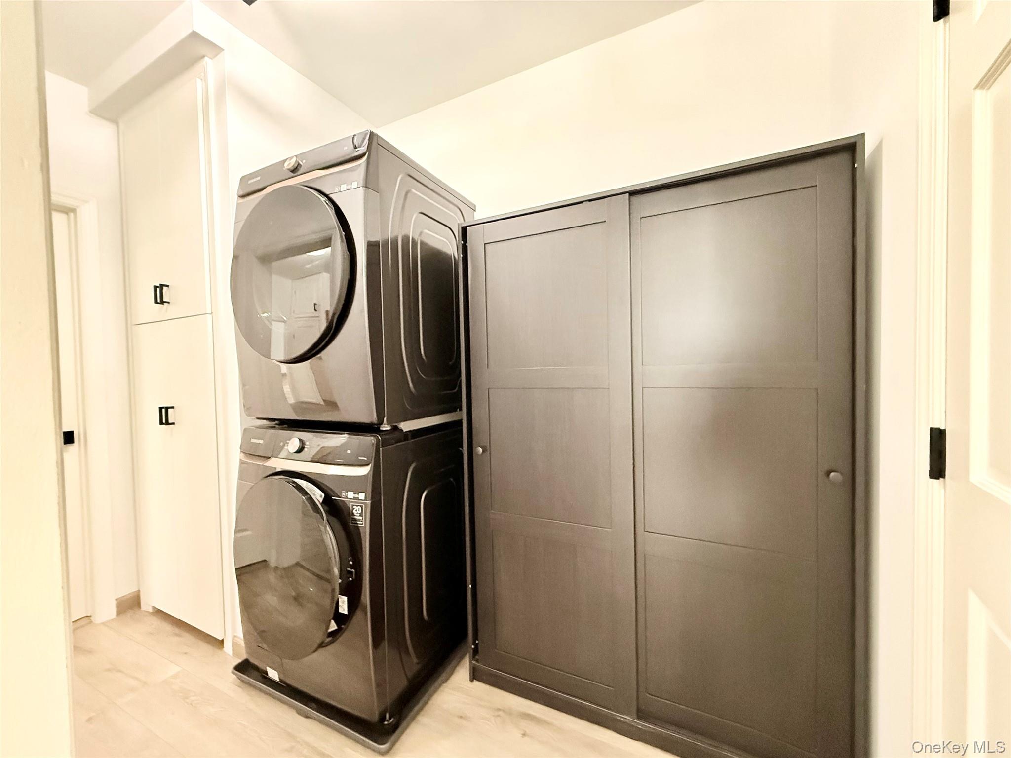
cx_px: 506
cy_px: 379
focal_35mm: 14
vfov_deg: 85.7
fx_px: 409
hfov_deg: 102.1
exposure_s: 1/60
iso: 800
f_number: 2.2
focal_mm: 2.22
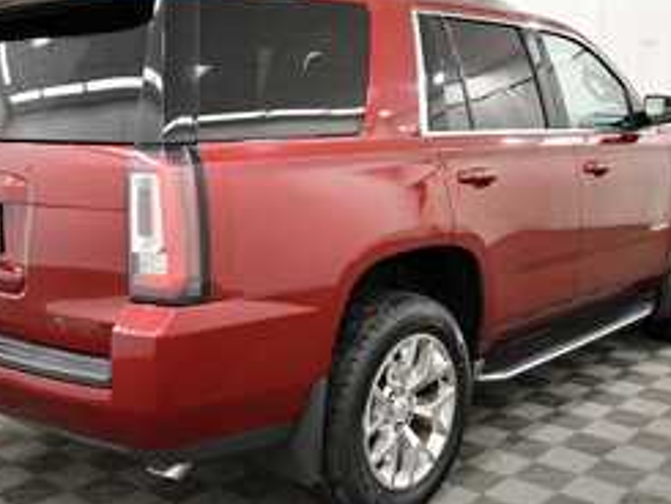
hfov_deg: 42.9
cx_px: 309
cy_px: 245
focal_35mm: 44
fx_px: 853
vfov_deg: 32.9
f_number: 5.6
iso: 1800
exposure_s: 1/125
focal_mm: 19
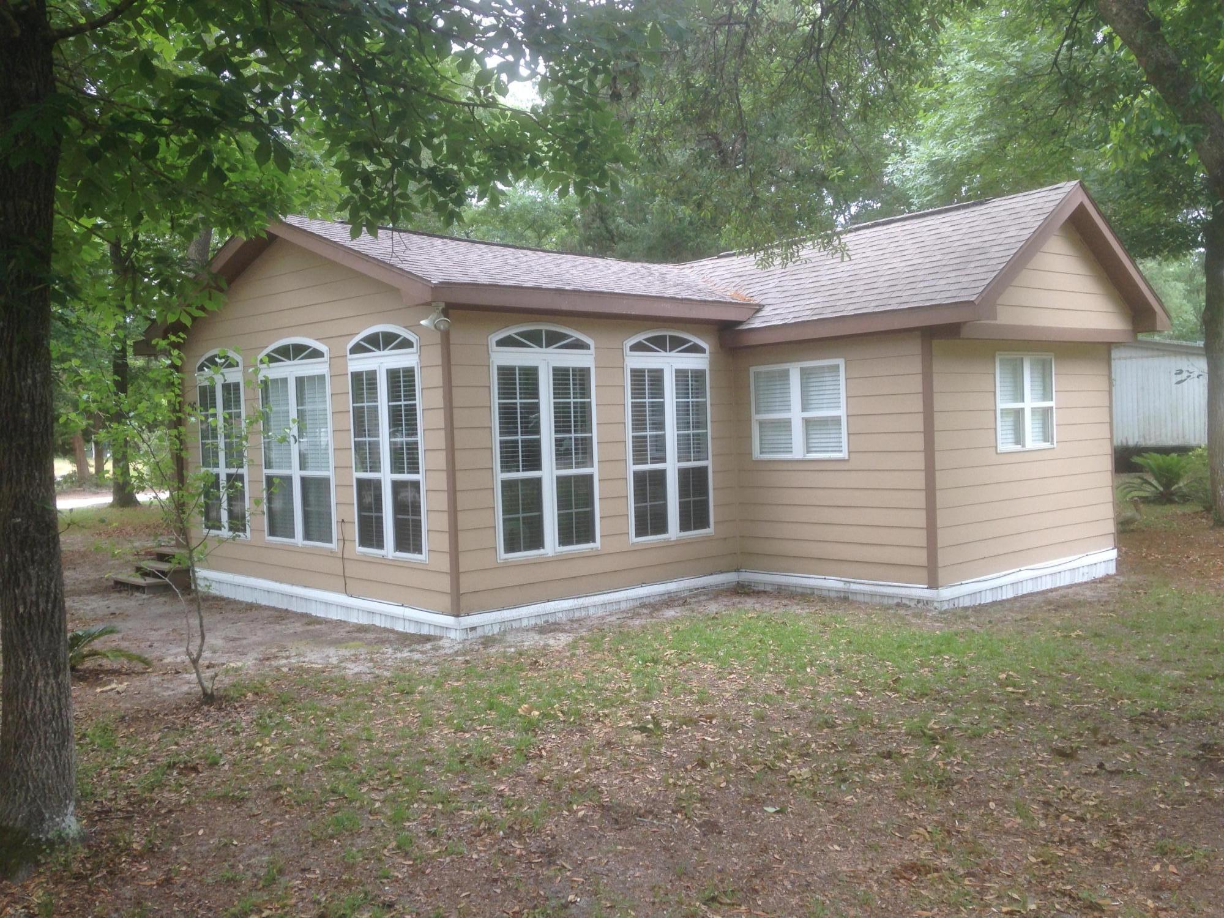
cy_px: 459
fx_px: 1167
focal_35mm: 33
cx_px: 612
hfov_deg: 55.4
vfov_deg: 42.9
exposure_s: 1/174
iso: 50
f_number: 2.4
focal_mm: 4.12
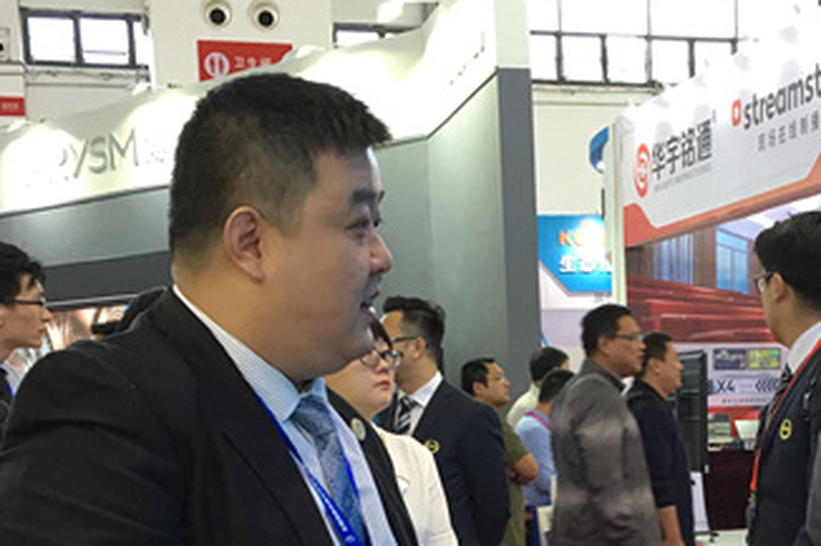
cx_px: 642
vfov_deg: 17.6
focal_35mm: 74
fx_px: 1687
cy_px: 637
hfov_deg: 26.9
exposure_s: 1/17
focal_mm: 4.15
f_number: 2.2
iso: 40
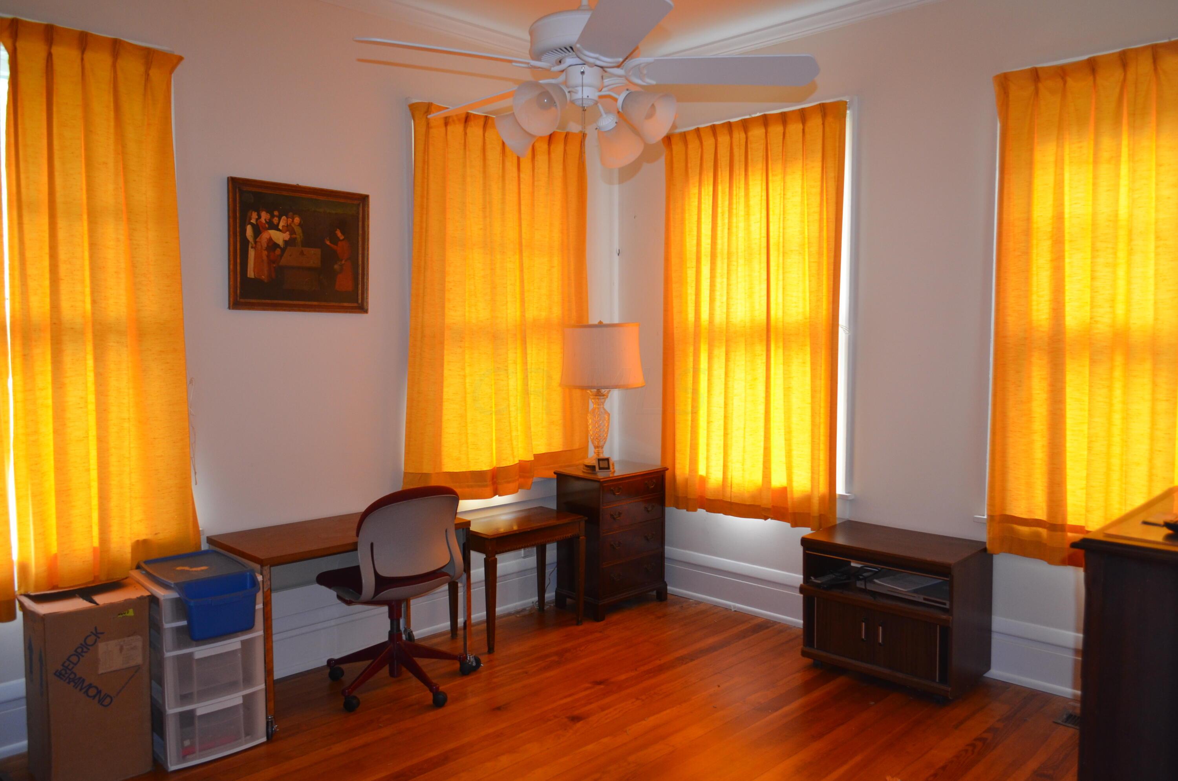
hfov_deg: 67.5
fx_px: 882
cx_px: 589
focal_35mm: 27
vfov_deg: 47.7
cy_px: 390
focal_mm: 18
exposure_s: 1/60
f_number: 3.5
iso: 720
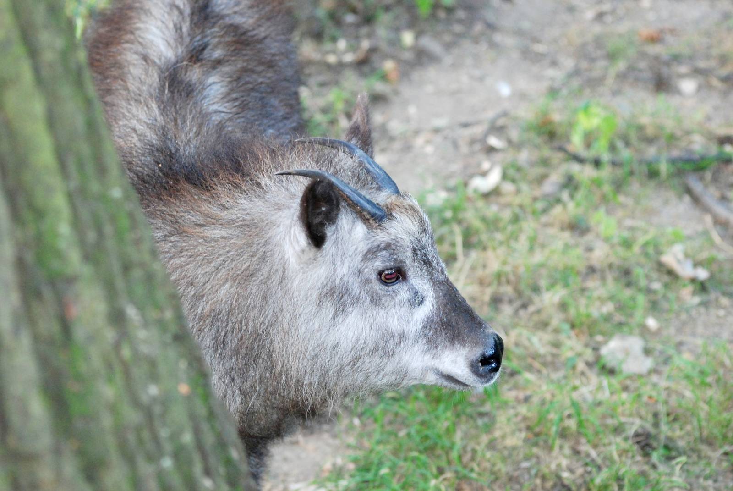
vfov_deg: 8.3
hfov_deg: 12.4
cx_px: 366
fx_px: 3364
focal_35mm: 165
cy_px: 246
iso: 1000
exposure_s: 1/60
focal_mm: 110
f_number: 5
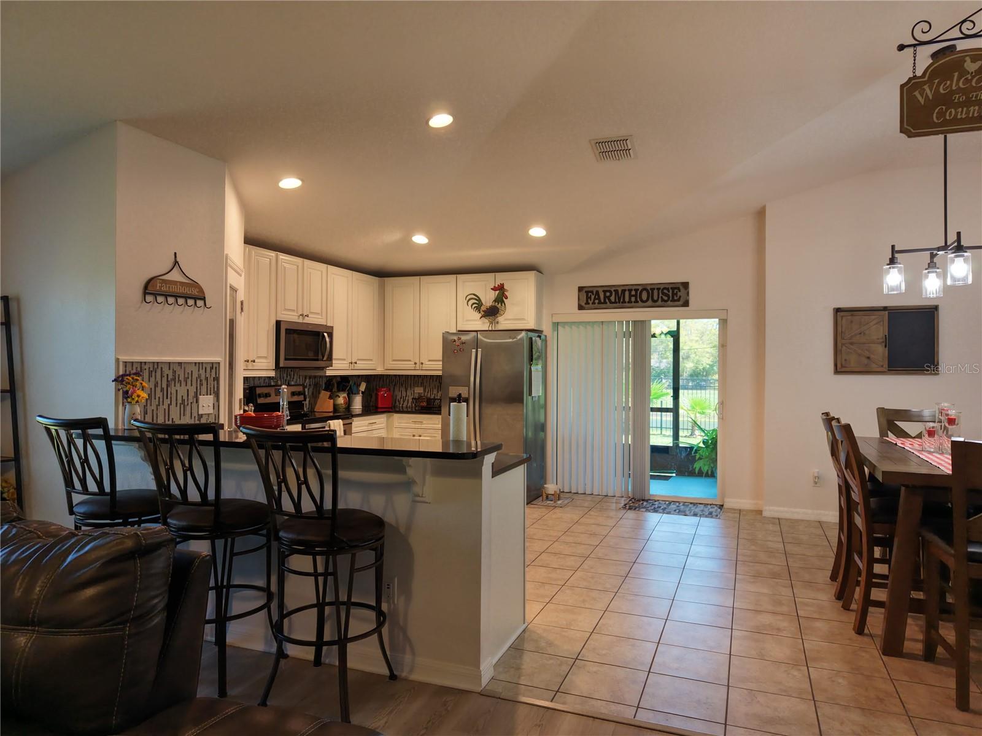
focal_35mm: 24
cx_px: 491
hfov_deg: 71.6
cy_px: 368
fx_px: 681
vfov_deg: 56.8
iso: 100
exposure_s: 1/40
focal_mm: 8.67
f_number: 1.8
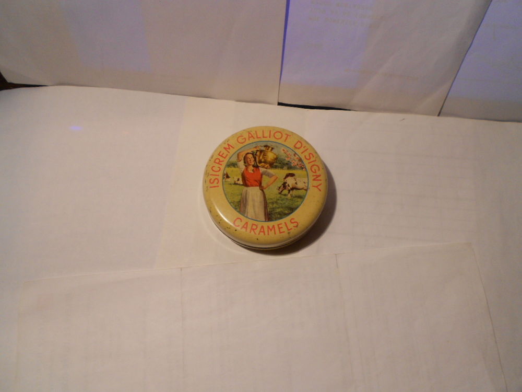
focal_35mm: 26
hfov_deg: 67.3
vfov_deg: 53.1
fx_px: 392
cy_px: 196
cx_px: 261
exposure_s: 1/30
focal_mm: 4.6
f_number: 3.2
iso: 125
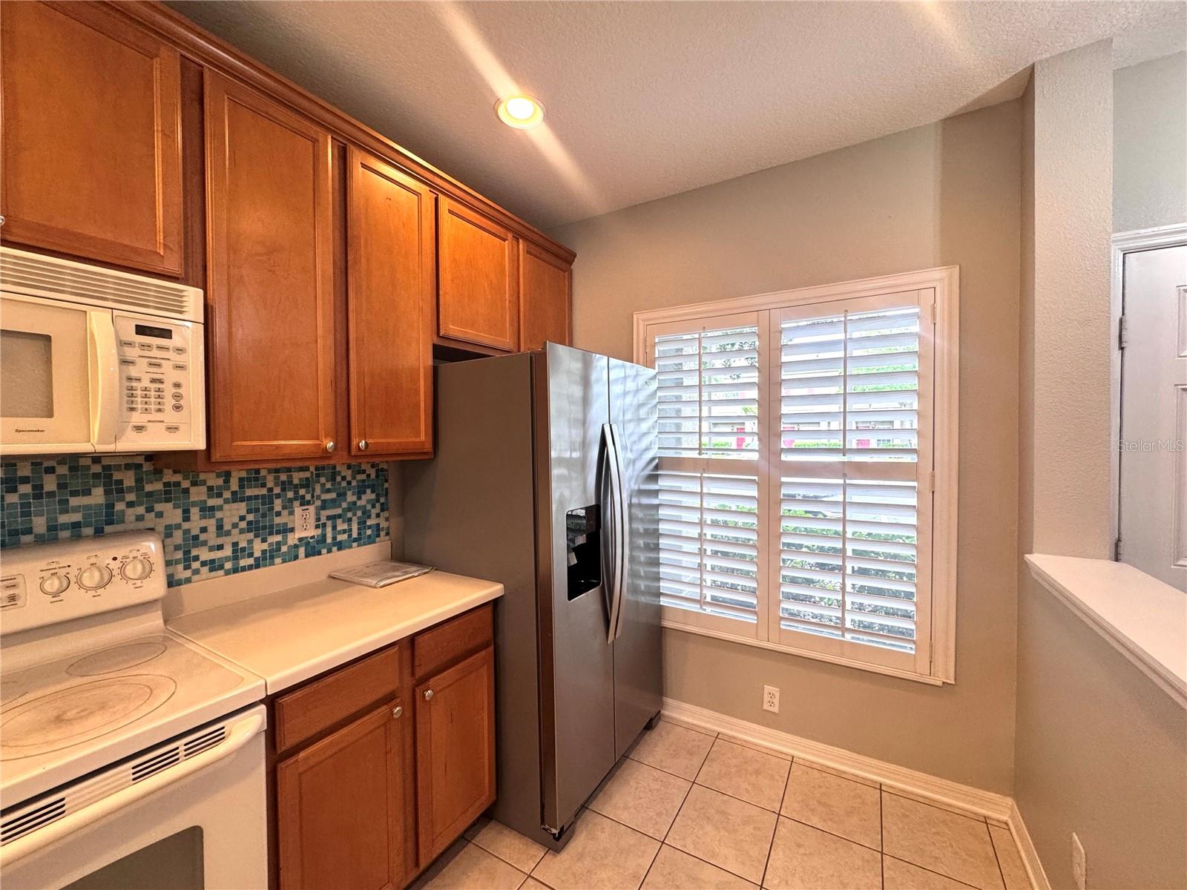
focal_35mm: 14
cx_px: 594
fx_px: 480
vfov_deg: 85.7
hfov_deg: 102.1
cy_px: 445
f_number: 2.2
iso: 200
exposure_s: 1/120
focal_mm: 2.22
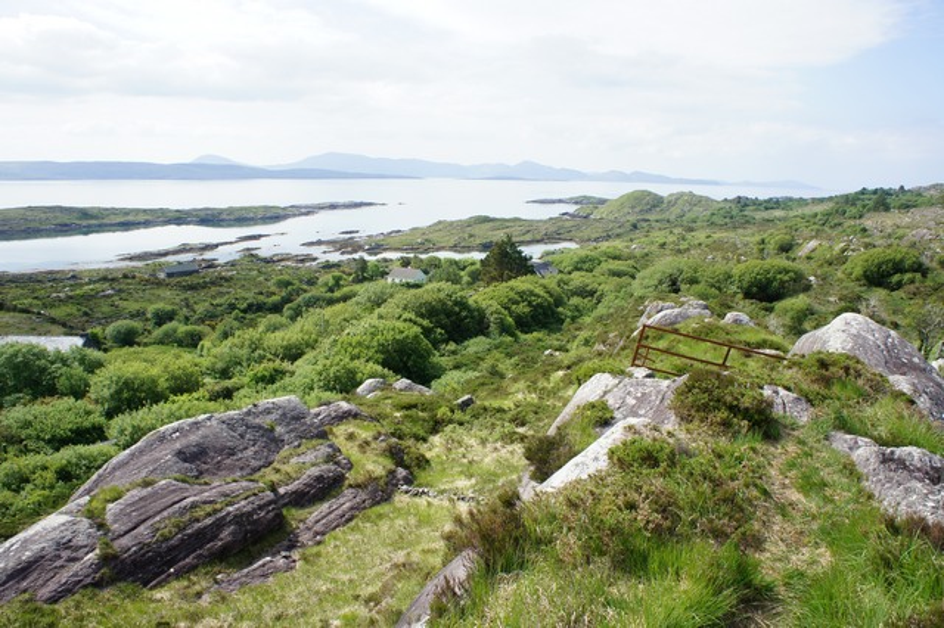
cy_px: 314
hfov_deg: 67.4
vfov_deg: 47.9
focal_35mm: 27
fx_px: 708
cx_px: 472
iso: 200
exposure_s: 1/125
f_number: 11
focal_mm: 18
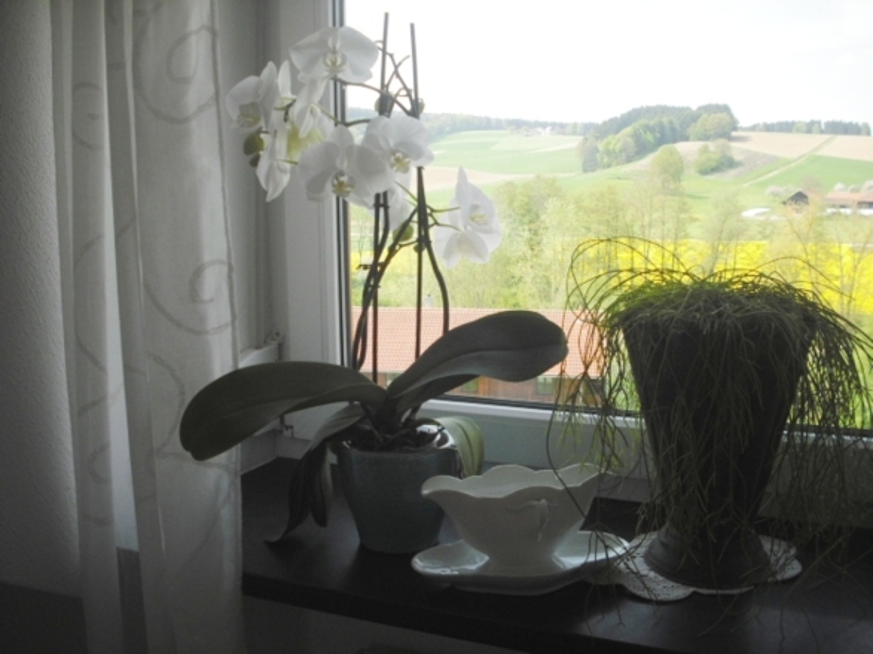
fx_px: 958
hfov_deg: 49.0
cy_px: 327
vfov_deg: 37.7
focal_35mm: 38
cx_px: 436
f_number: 2.8
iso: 100
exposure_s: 1/400
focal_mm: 6.2
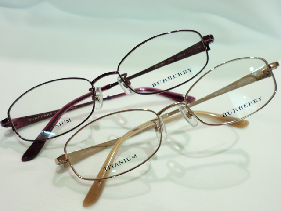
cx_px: 140
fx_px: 260
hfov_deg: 56.8
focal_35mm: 32
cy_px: 106
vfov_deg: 44.2
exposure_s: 1/60
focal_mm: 5.8
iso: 100
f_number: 3.5
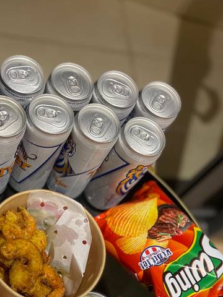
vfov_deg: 34.9
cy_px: 262
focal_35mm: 52
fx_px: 447
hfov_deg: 27.5
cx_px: 46
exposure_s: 1/50
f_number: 1.6
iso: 200
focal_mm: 5.1
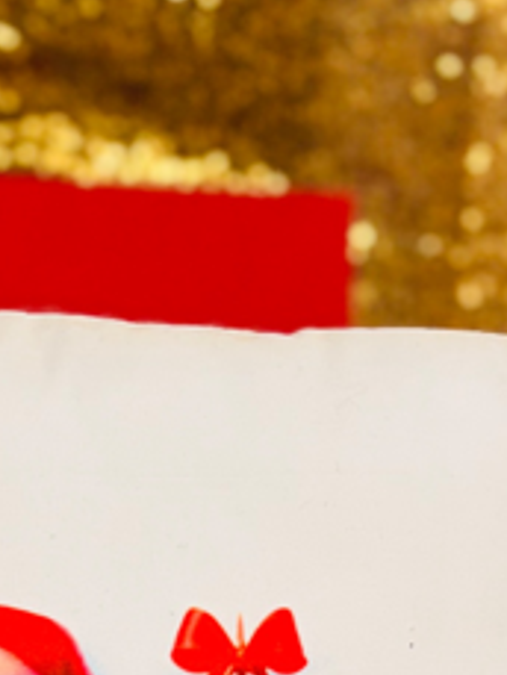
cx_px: -80
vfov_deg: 12.9
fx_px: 2653
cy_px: 1282
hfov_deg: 10.7
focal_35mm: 136
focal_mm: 5.96
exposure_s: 1/120
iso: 125
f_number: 1.6
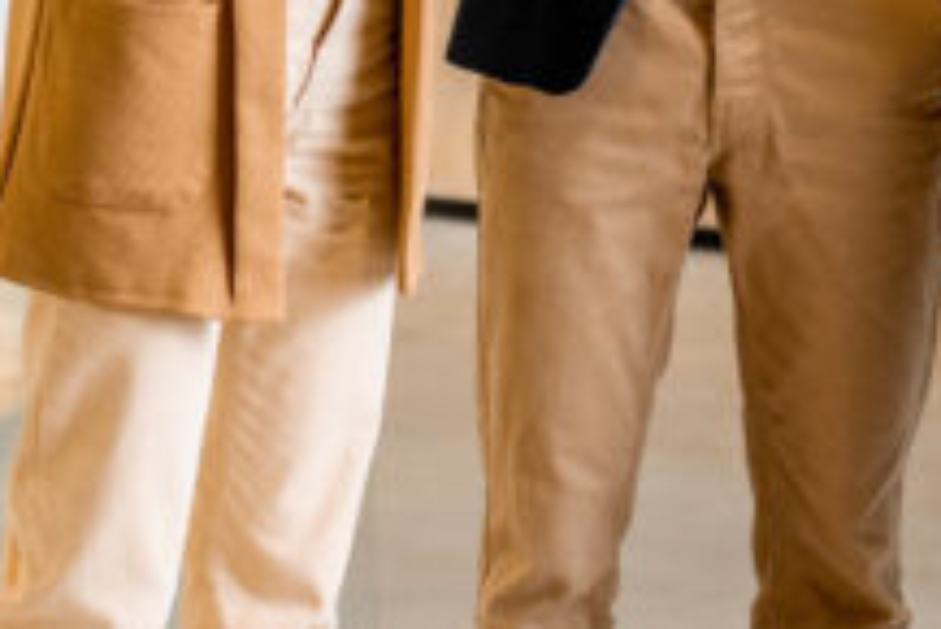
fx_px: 4316
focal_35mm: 165
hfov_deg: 12.4
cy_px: -154
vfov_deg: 8.2
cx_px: 403
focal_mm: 35
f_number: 2.2
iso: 500
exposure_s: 1/200
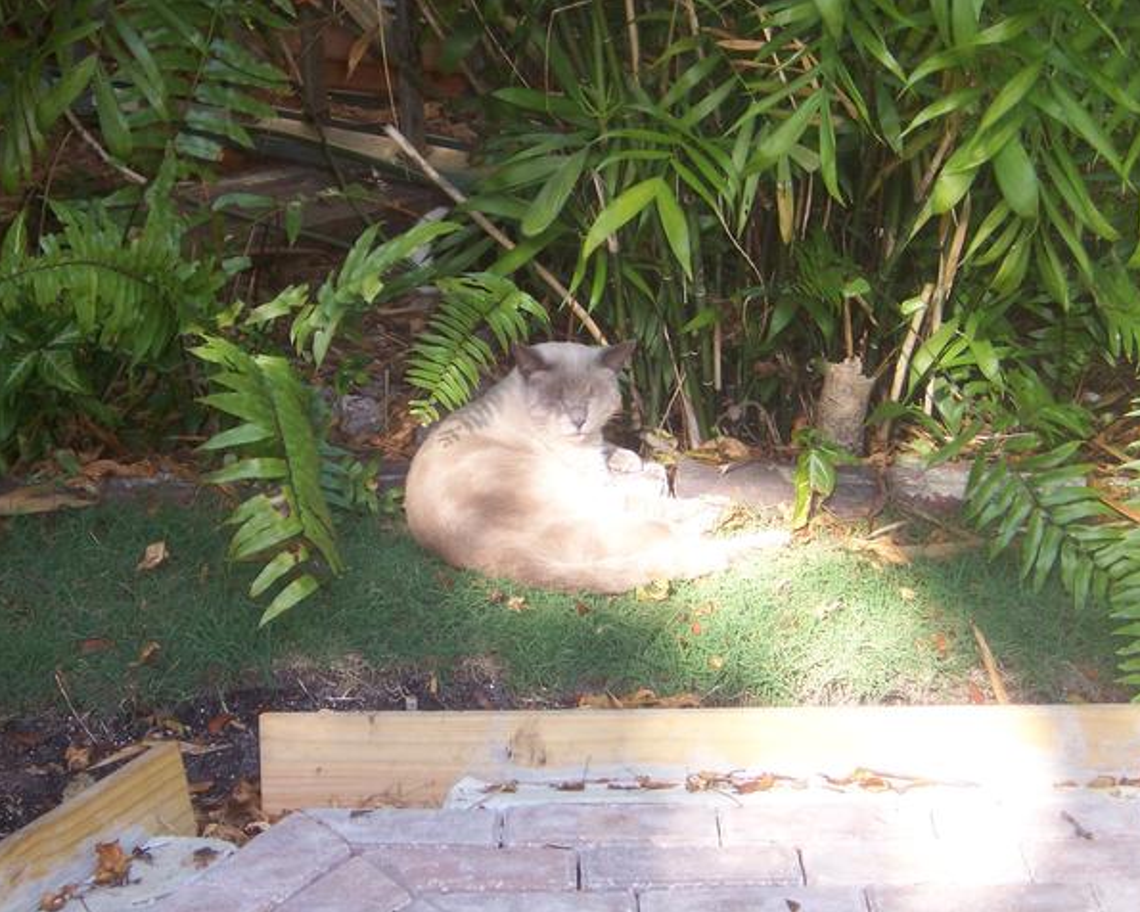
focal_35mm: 105
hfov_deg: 18.3
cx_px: 577
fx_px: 3543
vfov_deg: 14.7
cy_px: 456
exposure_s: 1/125
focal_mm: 16.6
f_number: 4.9
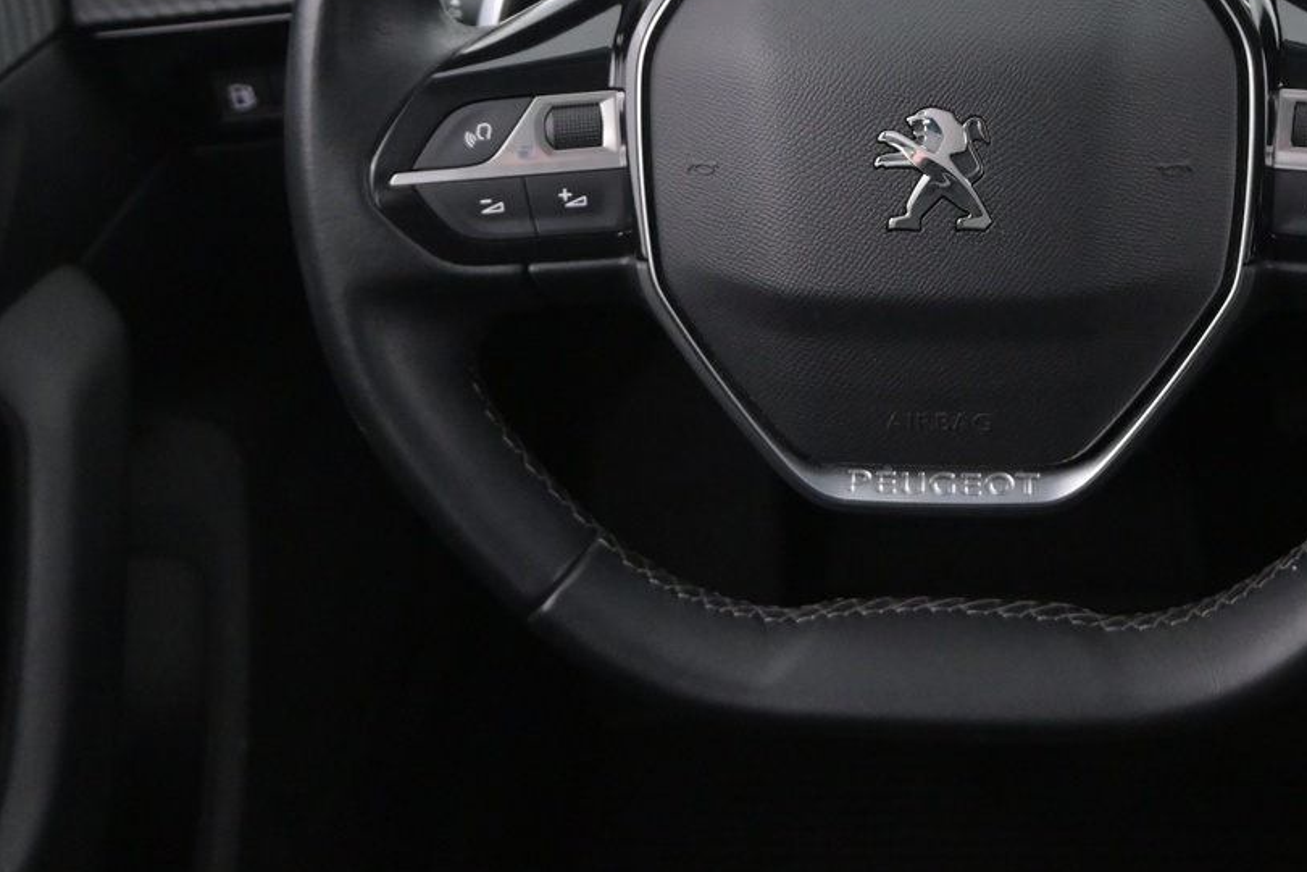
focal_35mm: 57
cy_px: 134
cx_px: 918
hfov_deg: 34.6
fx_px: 2069
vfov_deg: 23.3
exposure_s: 1/40
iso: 2500
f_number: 3.8
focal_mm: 19
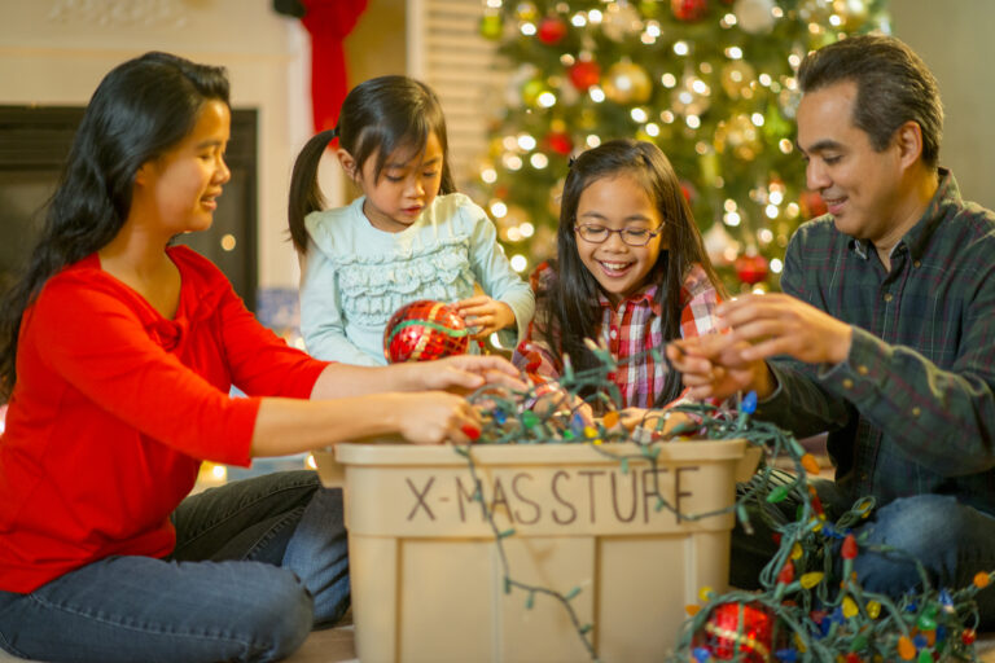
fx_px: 2349
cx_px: 498
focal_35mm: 85
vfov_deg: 16.1
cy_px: 332
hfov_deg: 23.9
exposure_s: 1/100
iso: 1250
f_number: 1.6
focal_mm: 85
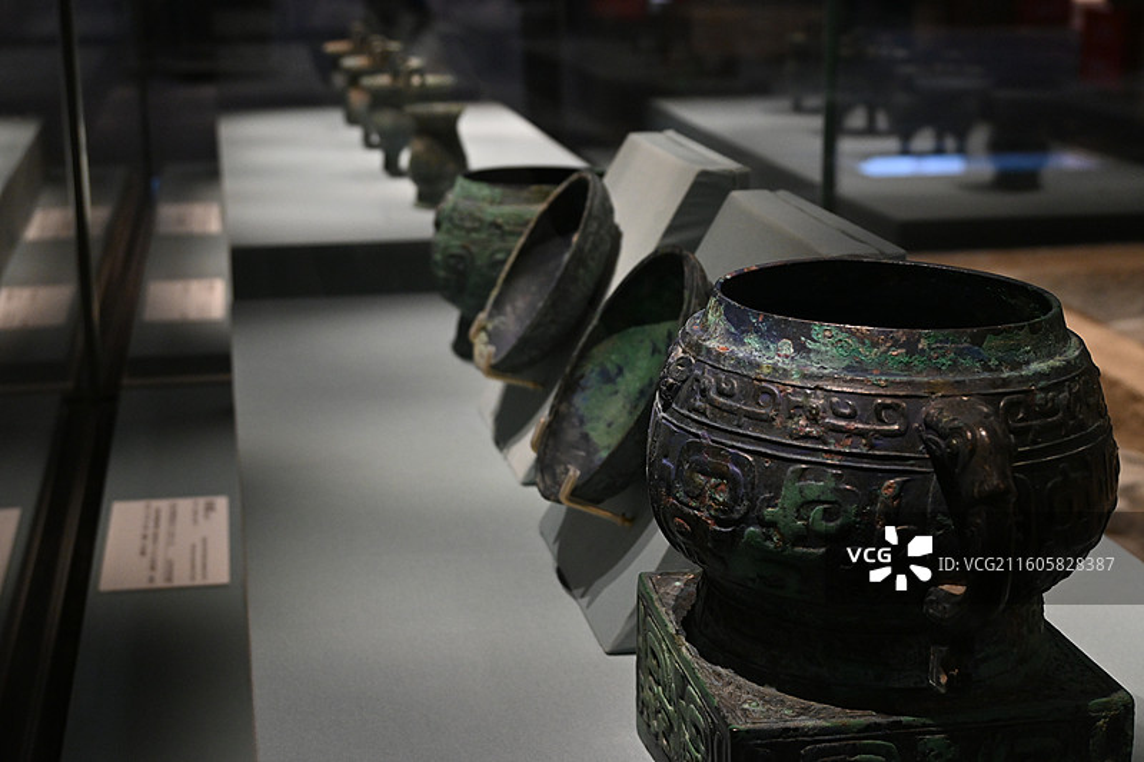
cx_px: 572
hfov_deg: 35.9
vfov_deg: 24.4
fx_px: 1763
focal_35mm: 56
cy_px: 381
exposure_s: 1/40
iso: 1250
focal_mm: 37
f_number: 6.3
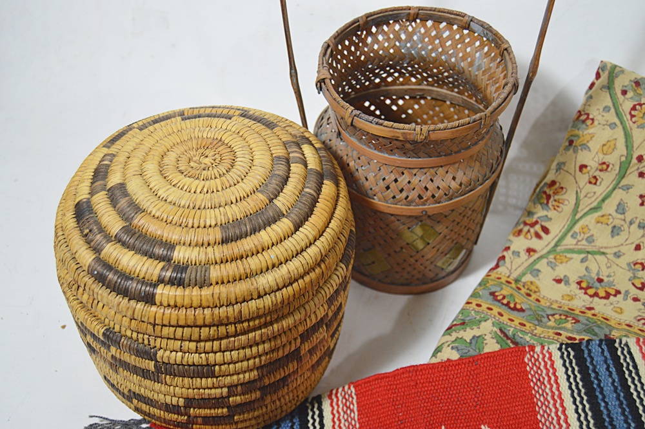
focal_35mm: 45
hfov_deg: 43.6
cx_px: 322
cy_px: 214
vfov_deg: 29.8
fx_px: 806
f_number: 4.2
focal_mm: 30
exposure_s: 1/60
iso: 640
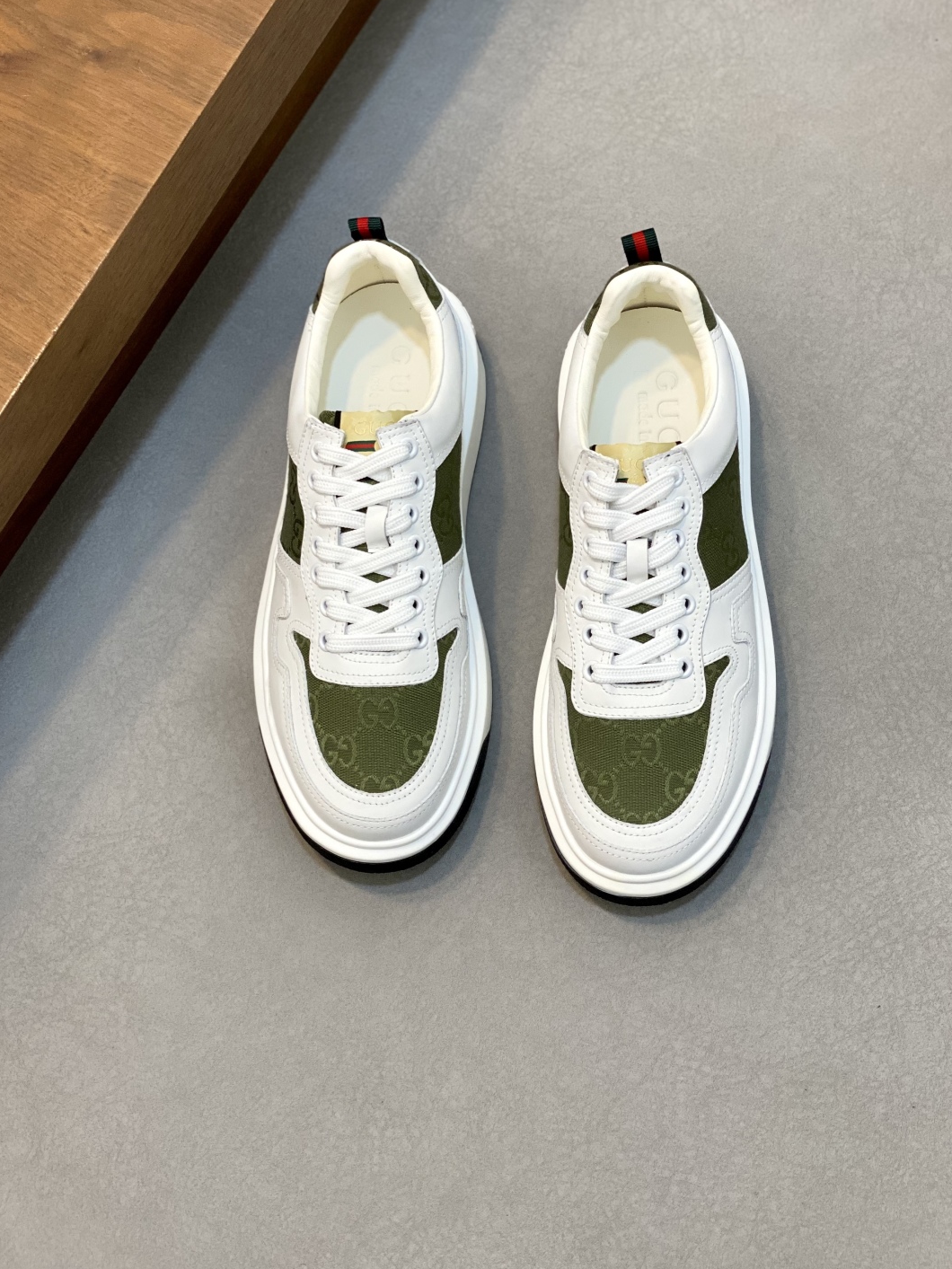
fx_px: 1943
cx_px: 480
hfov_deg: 27.5
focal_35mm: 53
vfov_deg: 36.2
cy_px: 628
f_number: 2
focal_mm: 6
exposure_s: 1/100
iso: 80
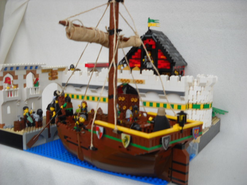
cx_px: 124
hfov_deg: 45.8
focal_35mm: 41
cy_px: 92
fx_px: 293
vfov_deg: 35.1
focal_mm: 6.72
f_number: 3.1
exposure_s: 1/36
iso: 64
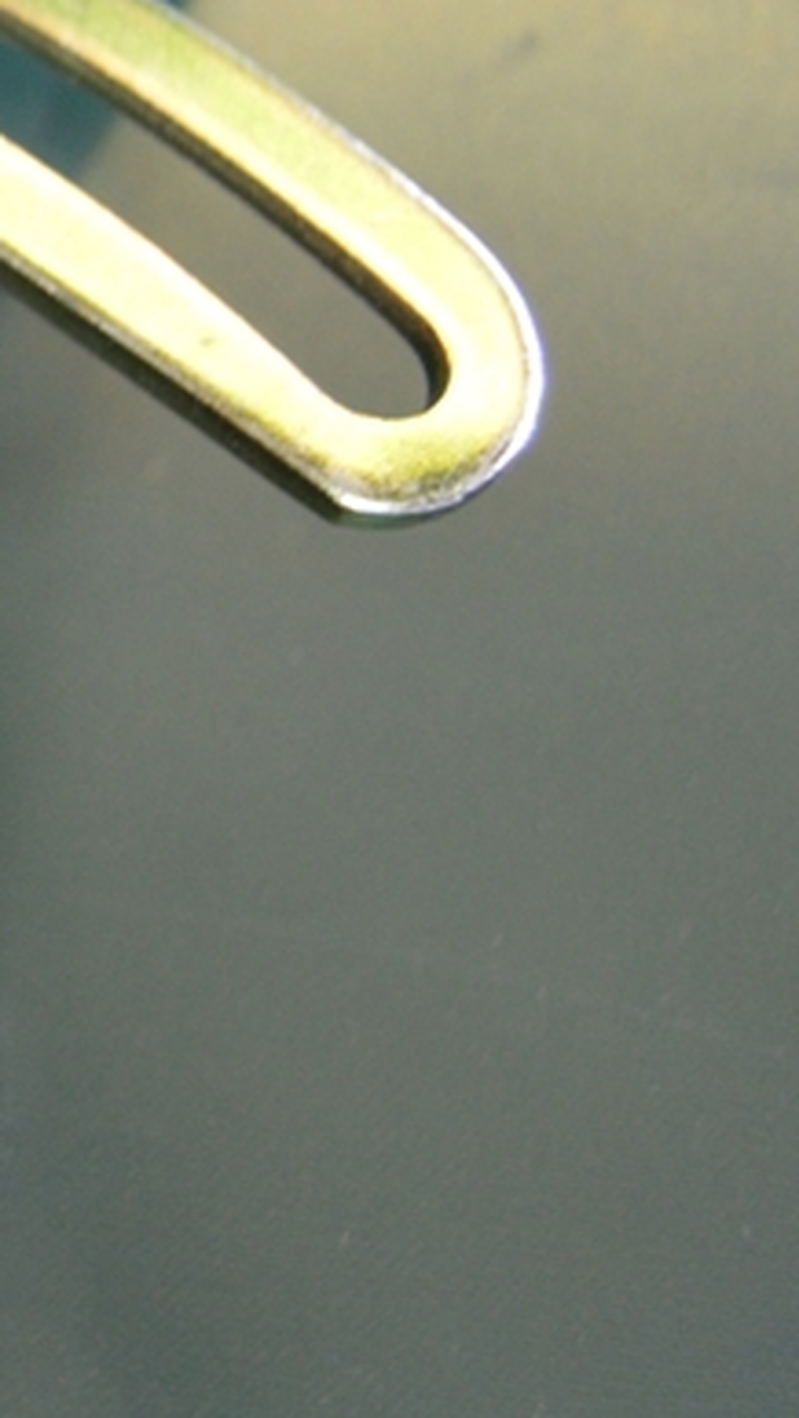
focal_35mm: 89
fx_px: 3348
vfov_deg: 22.9
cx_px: -1012
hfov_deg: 11.6
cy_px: -33
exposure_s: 1/15
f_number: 3.5
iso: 800
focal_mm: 18
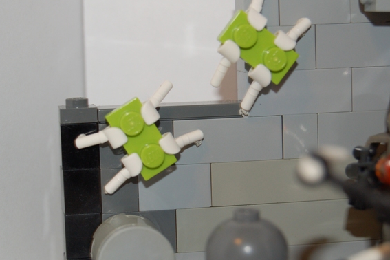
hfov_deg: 18.3
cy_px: 125
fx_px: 1210
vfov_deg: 12.3
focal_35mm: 112
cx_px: 171
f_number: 5.6
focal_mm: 55
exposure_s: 1/60
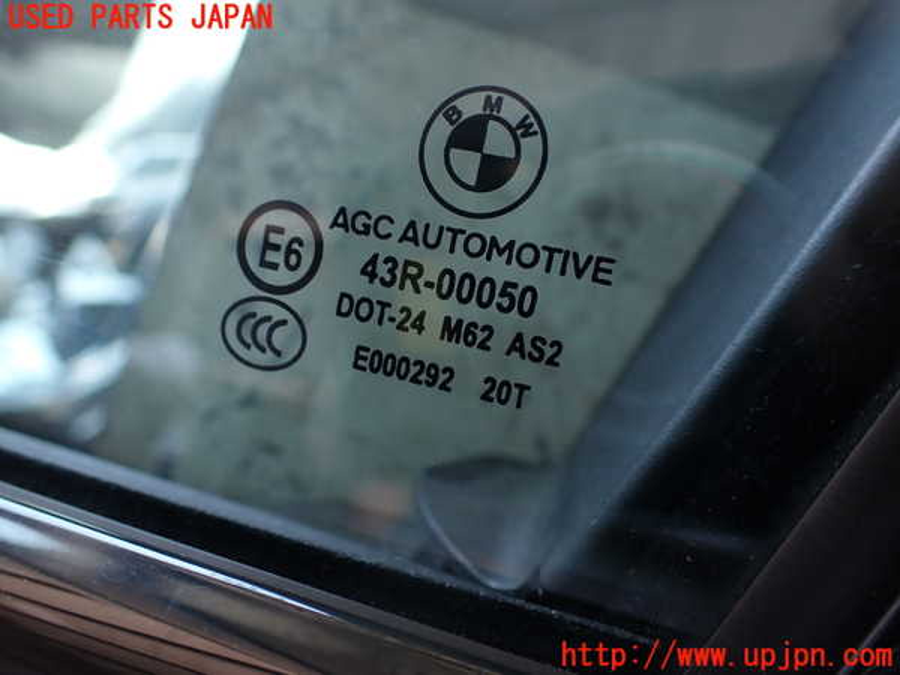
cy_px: 338
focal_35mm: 30
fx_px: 780
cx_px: 450
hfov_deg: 60.0
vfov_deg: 46.8
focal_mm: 5.4
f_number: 2.3
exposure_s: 1/125
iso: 200
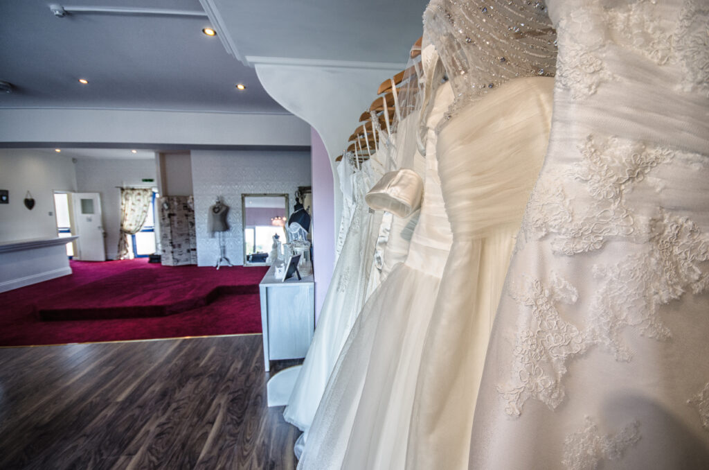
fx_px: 295
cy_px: 235
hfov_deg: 100.5
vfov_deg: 77.1
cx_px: 354
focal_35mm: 15
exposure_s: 1/20
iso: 200
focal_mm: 10
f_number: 5.6
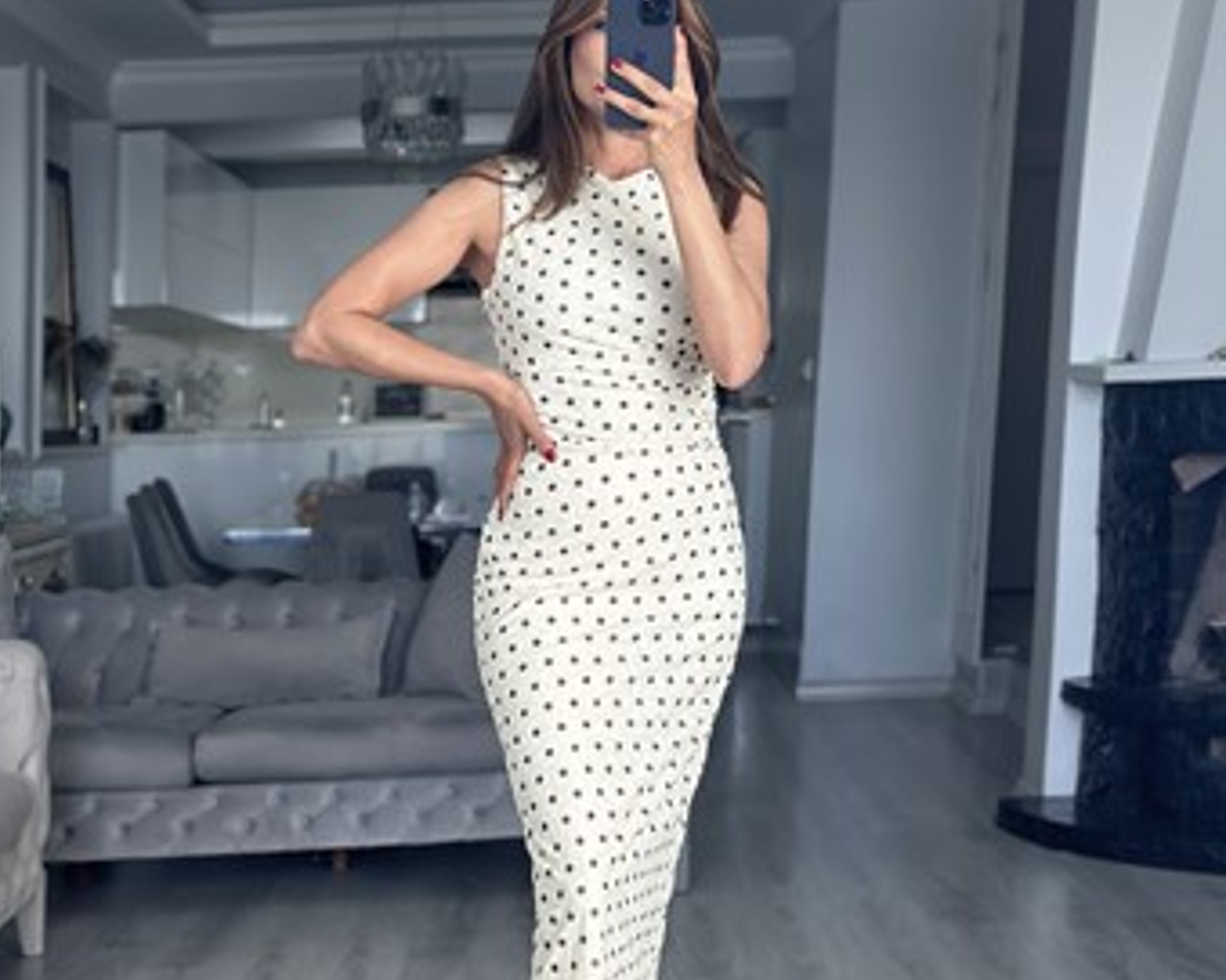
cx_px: 557
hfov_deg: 27.1
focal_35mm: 70
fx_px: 2539
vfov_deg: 21.8
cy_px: 600
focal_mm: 6.86
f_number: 1.78
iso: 125
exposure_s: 1/172
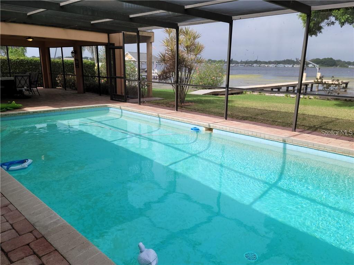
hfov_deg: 63.4
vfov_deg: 49.7
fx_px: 286
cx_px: 177
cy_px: 132
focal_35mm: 28
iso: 25
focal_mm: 5.9
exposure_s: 1/546
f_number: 2
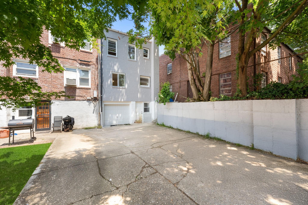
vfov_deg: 81.2
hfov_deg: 104.3
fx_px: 120
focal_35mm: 14
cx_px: 154
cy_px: 102
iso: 320
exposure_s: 1/30
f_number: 10
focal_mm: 14
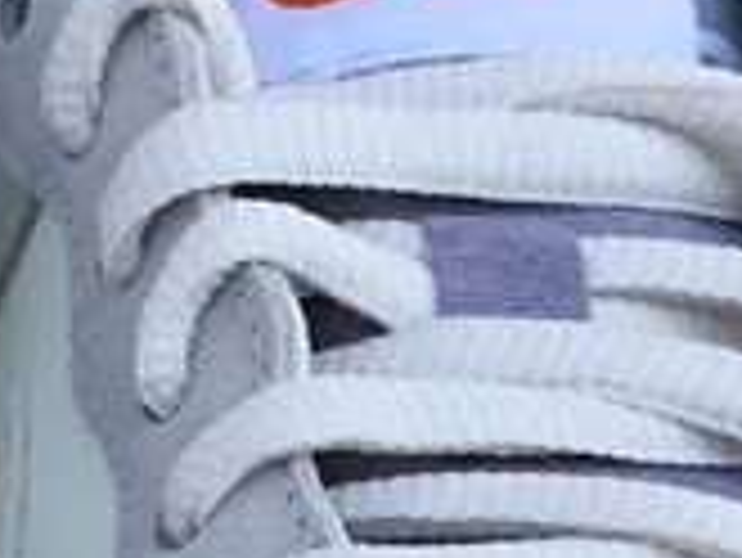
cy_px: 1168
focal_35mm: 169
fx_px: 3625
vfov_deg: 8.3
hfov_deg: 11.5
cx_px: -63
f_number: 2.4
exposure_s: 1/657
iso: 25
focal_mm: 3.3
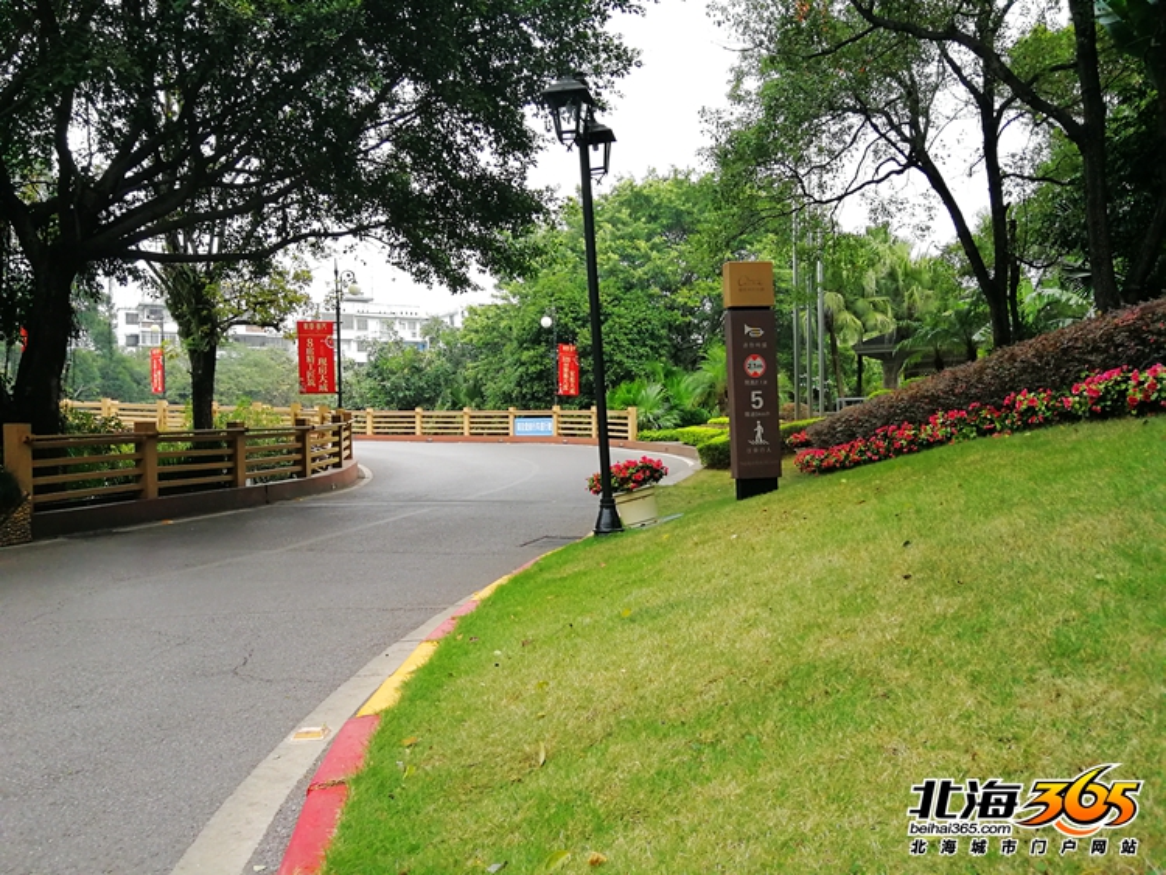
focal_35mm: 27
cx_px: 583
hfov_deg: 65.3
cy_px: 438
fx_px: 910
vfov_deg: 51.4
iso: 160
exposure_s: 1/777
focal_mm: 3.95
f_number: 2.2
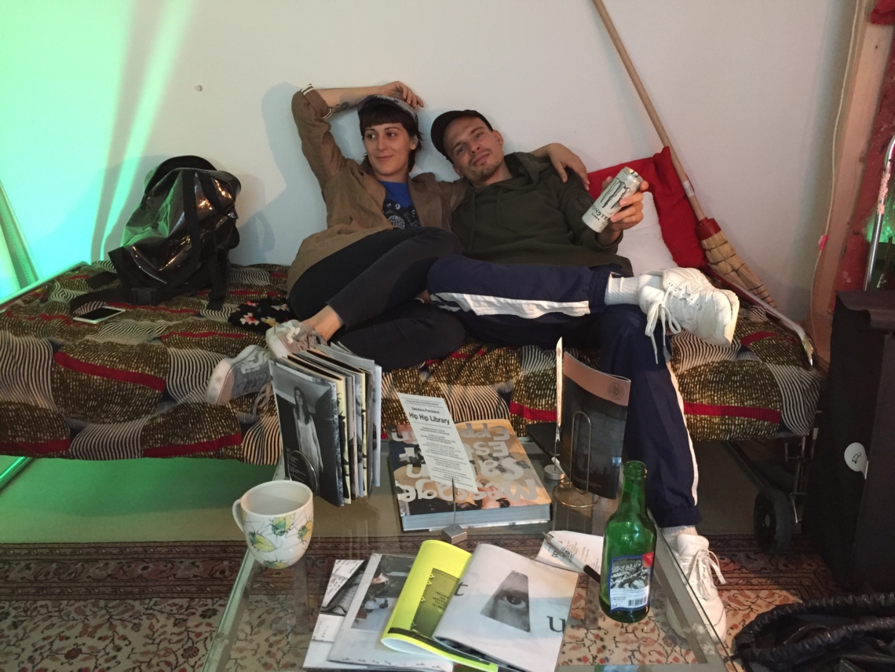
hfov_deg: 61.7
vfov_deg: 48.2
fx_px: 750
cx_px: 448
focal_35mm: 29
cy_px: 336
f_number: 2.2
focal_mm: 4.15
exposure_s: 1/17
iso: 320
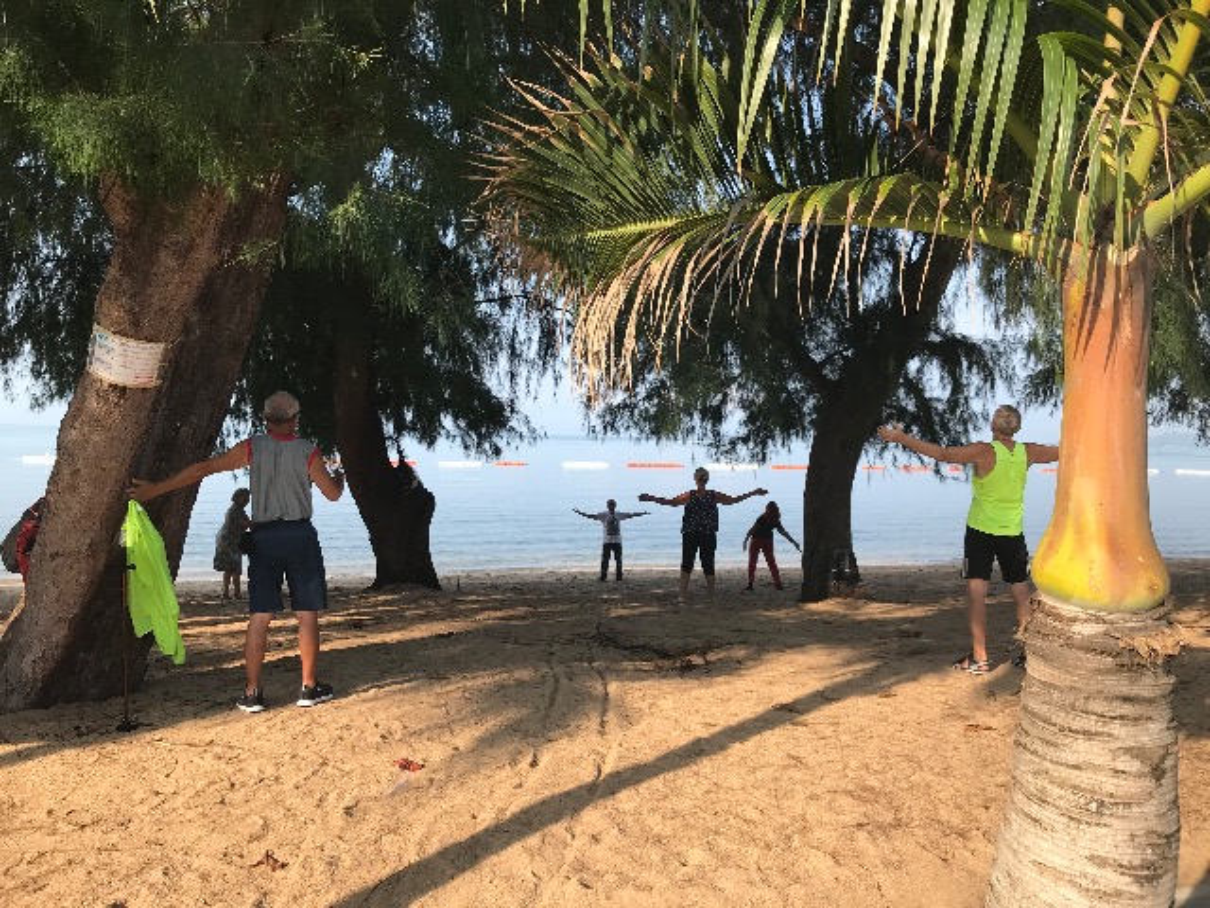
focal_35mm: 28
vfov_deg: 49.7
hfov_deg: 63.4
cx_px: 605
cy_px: 454
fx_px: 979
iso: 20
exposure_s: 1/939
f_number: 1.8
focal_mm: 3.99
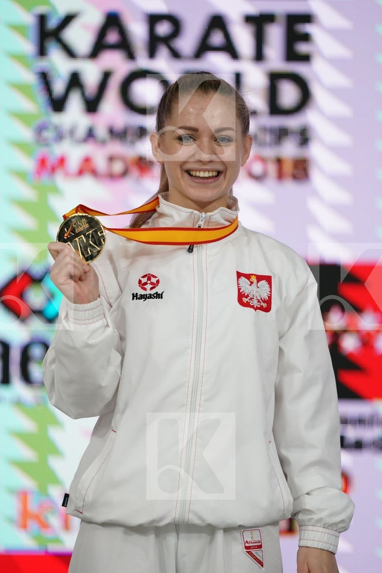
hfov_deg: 3.4
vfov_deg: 5.2
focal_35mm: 400
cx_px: 191
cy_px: 286
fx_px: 6366
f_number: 2.8
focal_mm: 400
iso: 2500
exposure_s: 1/500
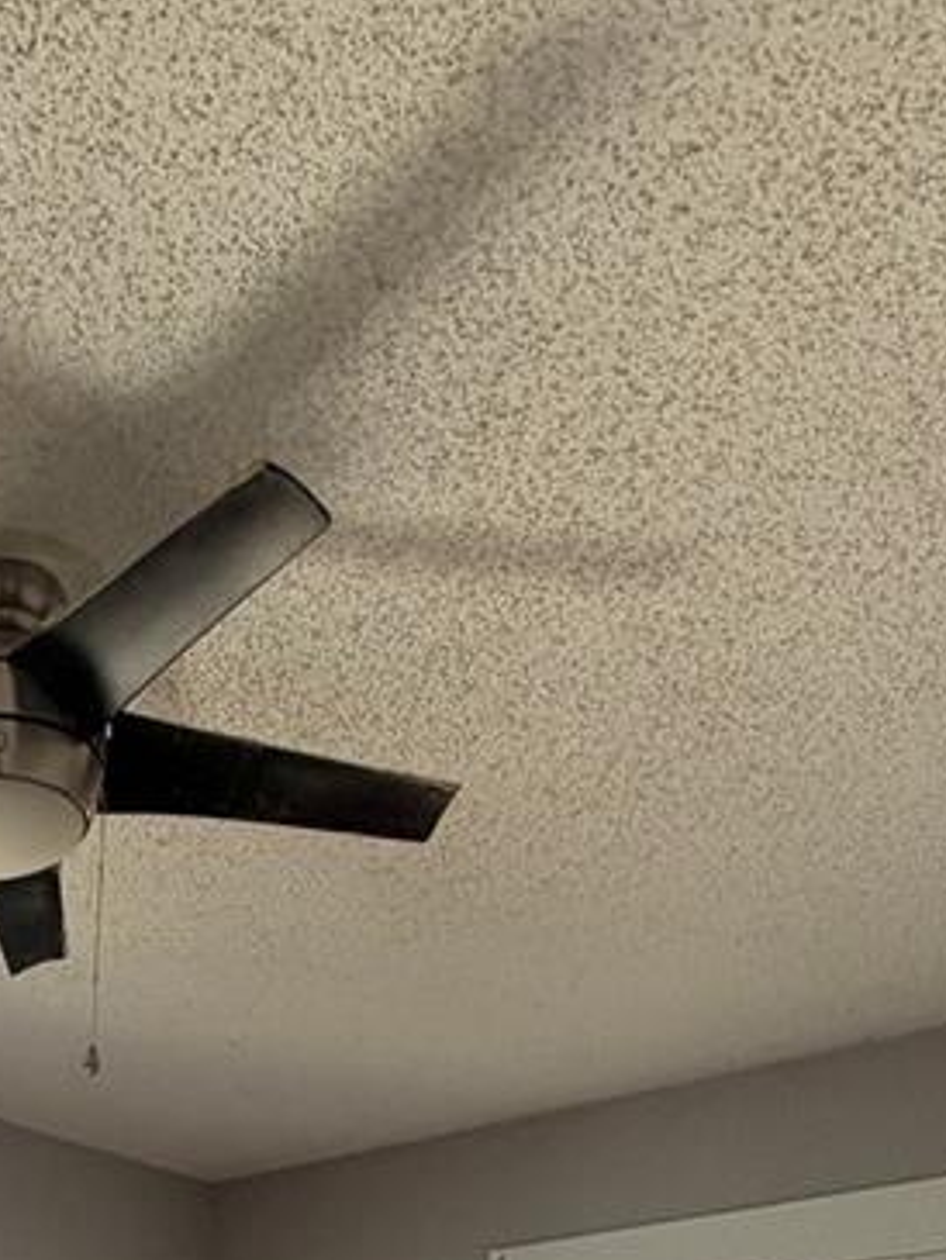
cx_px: -128
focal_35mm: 46
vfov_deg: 27.8
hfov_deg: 28.3
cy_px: 1892
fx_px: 1675
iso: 125
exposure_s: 1/121
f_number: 2.2
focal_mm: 2.22
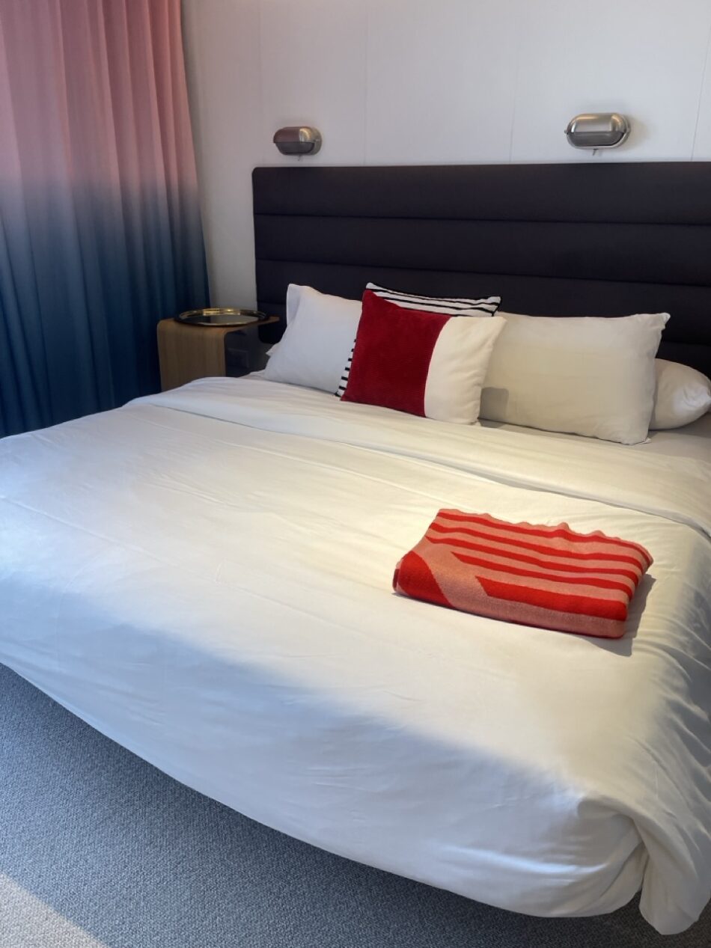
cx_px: 356
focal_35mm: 25
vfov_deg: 69.4
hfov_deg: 54.9
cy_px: 474
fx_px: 685
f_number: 1.6
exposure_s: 1/120
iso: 125
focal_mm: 5.1
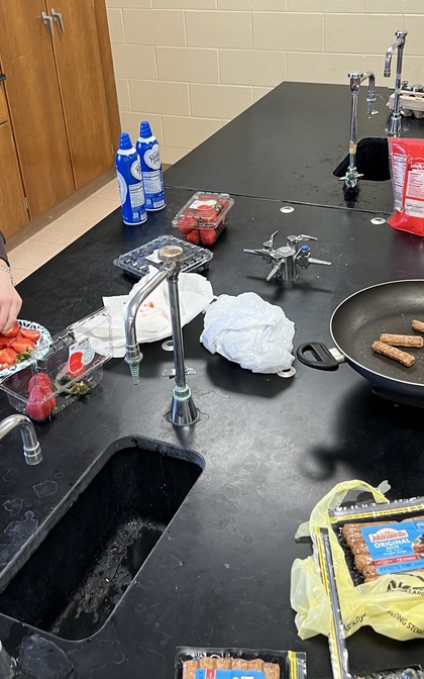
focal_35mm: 42
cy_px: 247
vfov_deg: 46.7
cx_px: 205
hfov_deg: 30.5
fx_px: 777
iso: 80
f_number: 1.5
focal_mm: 5.7
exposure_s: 1/60
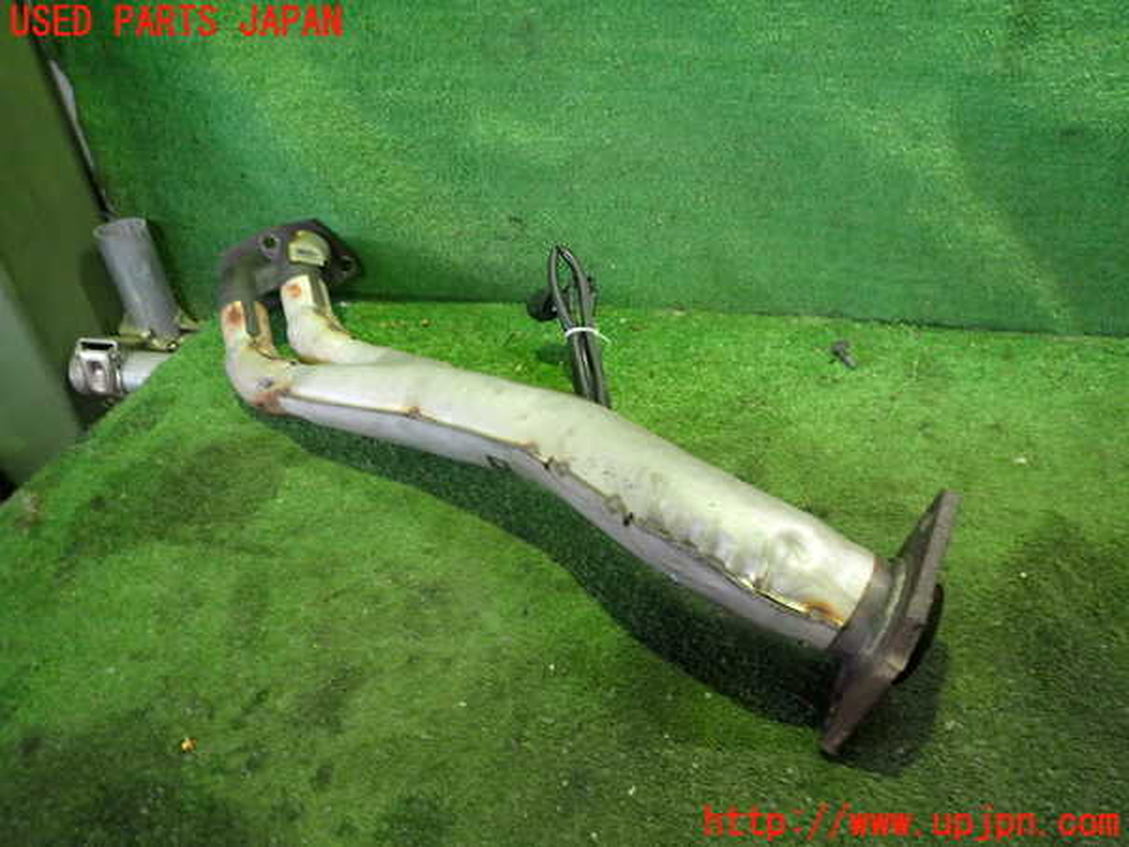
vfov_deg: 54.9
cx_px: 564
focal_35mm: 25
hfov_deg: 69.4
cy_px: 424
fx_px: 815
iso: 640
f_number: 2
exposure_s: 1/30
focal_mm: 4.5
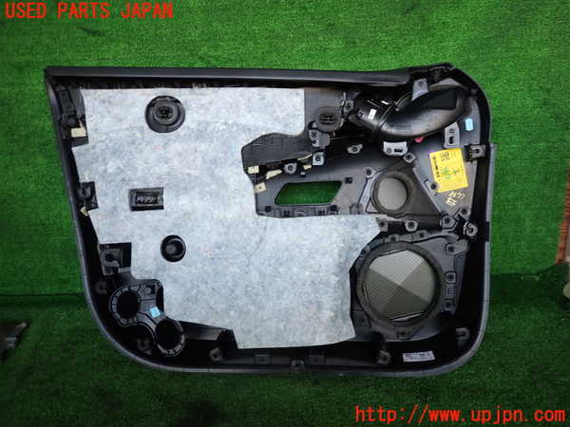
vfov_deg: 54.9
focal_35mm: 25
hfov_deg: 69.4
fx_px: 412
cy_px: 214
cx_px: 285
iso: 125
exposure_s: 1/60
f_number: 2
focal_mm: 4.5
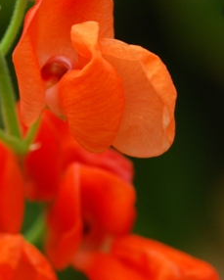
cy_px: 89
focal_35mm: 331
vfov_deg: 5.8
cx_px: 15
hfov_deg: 4.7
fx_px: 2742
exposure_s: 1/40
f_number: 8
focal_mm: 105
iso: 400
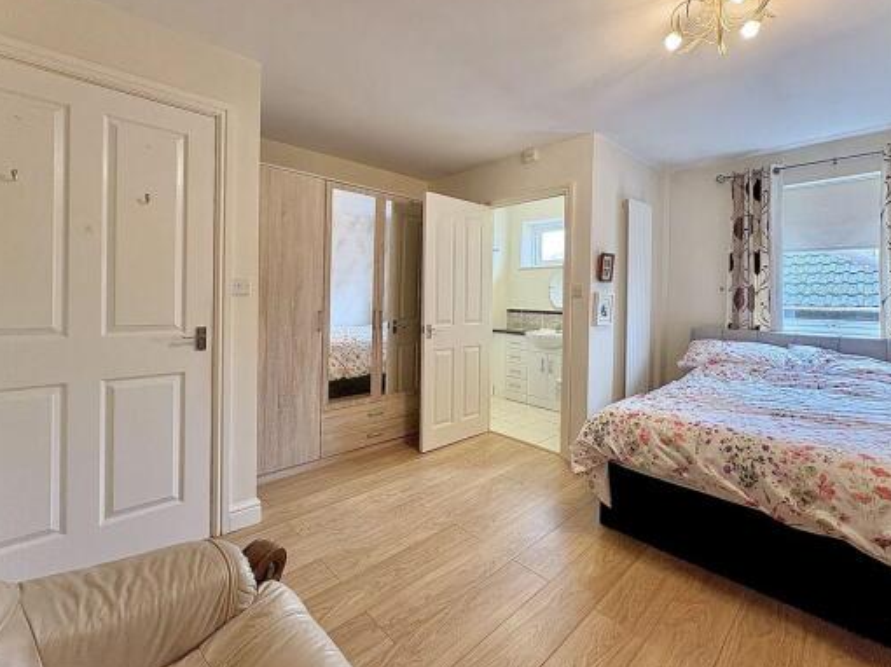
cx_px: 443
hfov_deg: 94.5
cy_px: 301
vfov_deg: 77.9
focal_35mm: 16
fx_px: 412
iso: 250
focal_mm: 2.22
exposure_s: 1/50
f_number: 2.2
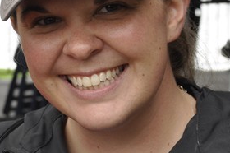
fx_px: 1537
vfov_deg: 5.7
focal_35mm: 241
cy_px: -34
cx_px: -71
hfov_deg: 8.4
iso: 400
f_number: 10
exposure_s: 1/100
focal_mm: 45
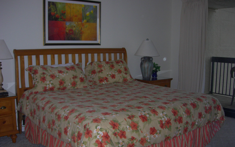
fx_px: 263
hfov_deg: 48.2
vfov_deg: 31.2
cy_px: 86
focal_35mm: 41
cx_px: 118
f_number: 2.8
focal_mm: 7.8
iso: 79
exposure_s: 1/64
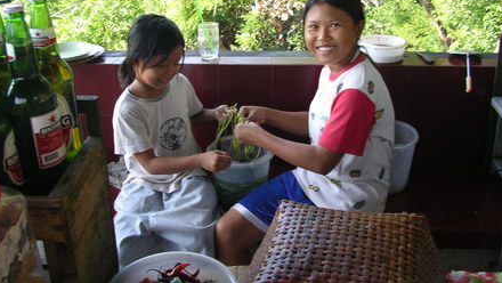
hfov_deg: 49.4
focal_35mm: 41
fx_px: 546
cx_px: 249
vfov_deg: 29.0
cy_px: 129
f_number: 2.8
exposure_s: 1/100
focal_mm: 5.7
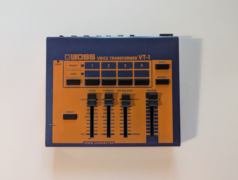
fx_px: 165
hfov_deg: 71.5
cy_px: 90
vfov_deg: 56.9
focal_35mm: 24
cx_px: 119
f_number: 1.85
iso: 255
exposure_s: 1/100
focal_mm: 6.81
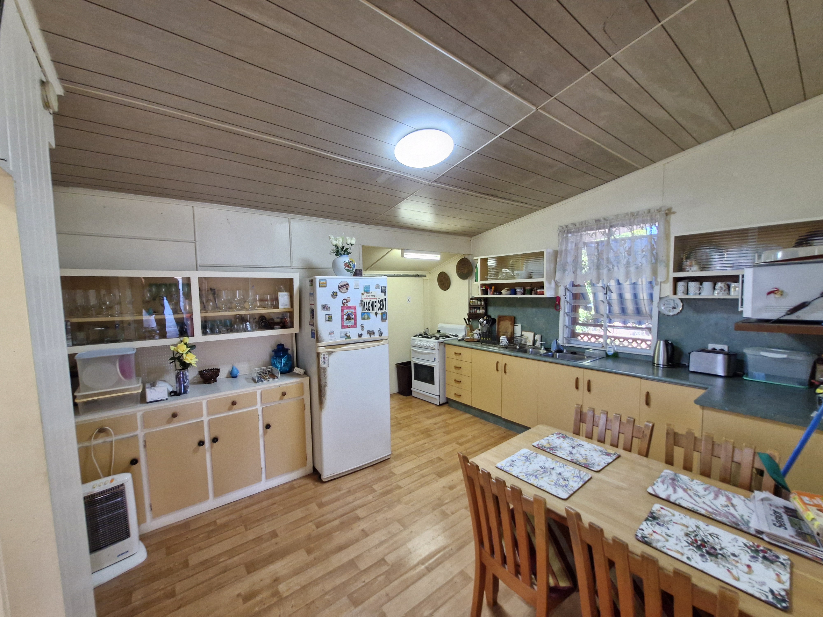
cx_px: 412
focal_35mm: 13
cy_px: 308
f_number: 2.2
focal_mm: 1.74
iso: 320
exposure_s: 1/50
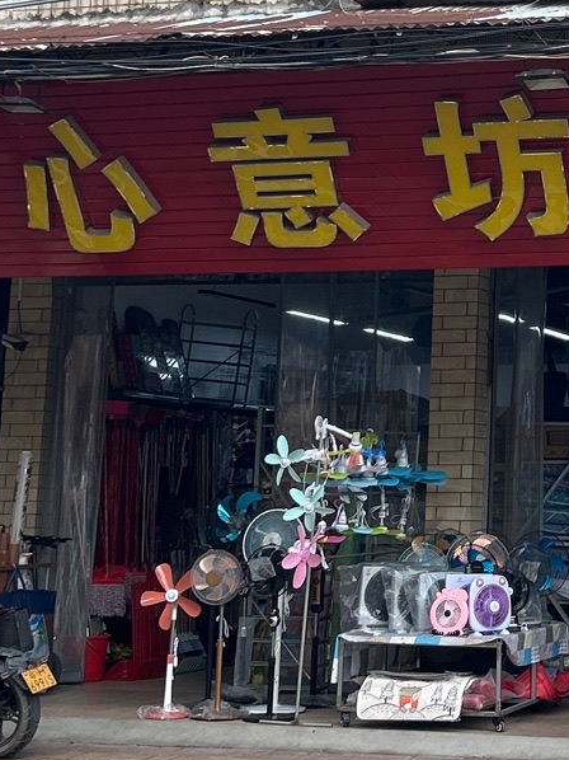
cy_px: 125
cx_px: 652
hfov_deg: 16.4
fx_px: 1908
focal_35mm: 87
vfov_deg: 22.1
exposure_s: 1/468
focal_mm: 5.7
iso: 50
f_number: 1.5
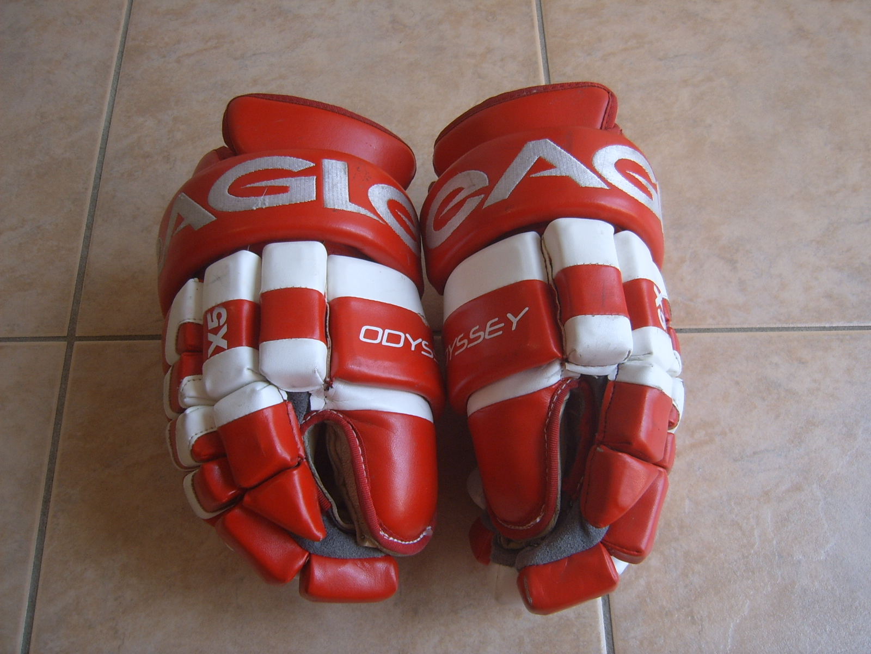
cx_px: 436
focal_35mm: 35
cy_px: 327
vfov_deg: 40.7
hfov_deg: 52.6
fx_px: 881
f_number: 2.8
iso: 50
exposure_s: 1/30
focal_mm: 5.8
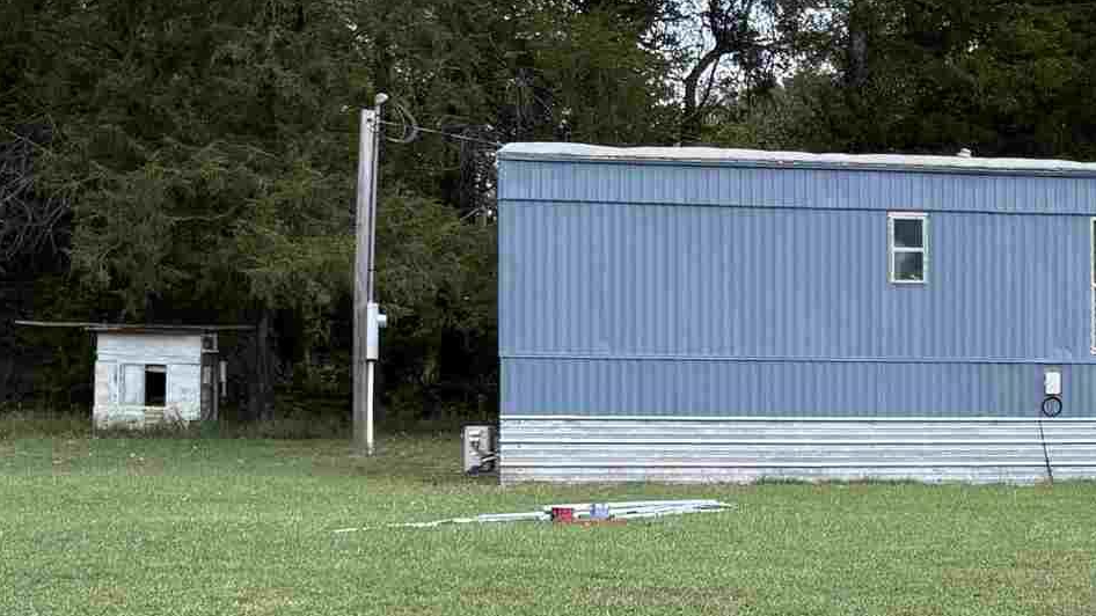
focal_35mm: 92
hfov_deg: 21.4
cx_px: 1350
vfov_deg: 13.1
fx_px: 2674
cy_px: 476
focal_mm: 5.96
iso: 50
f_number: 1.6
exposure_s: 1/933
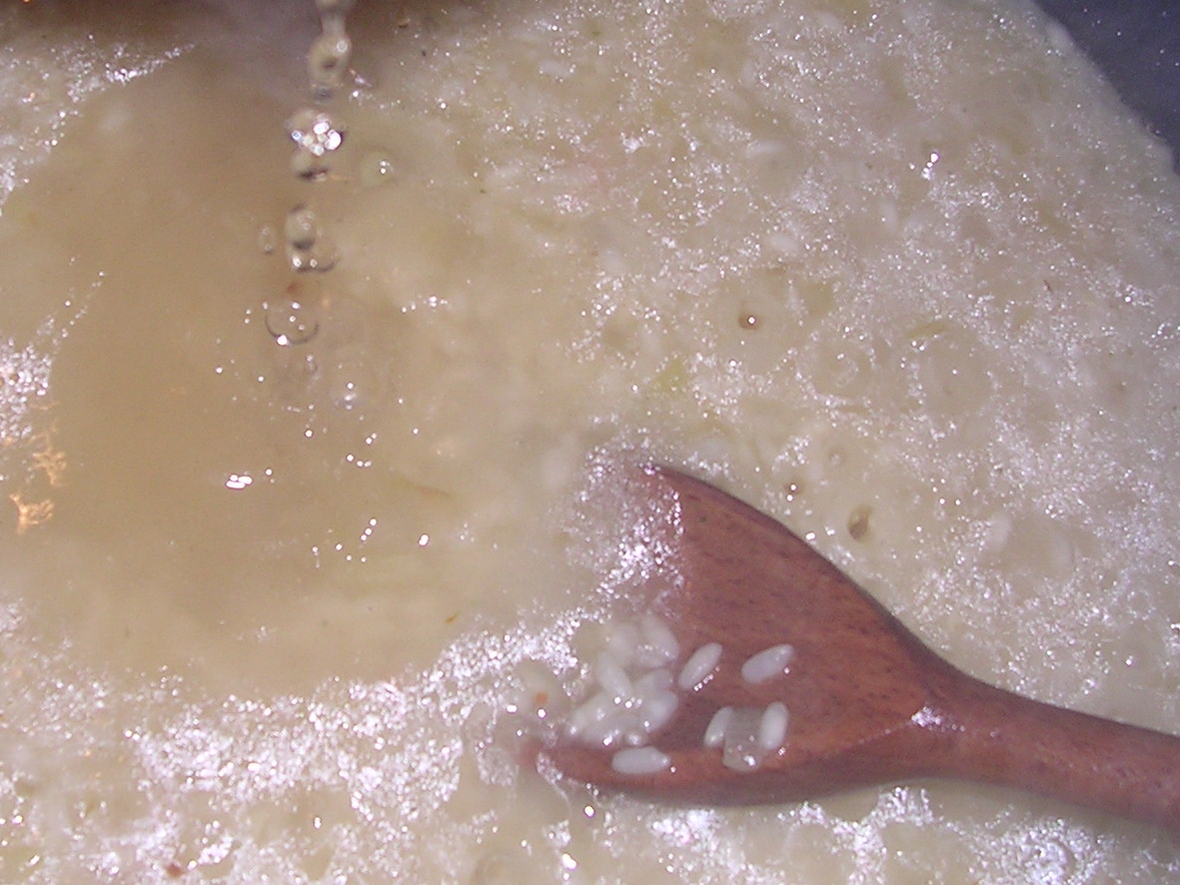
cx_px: 447
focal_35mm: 66
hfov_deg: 29.3
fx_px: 2250
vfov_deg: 22.1
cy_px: 257
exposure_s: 1/60.1
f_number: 2.8
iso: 100
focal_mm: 5.8
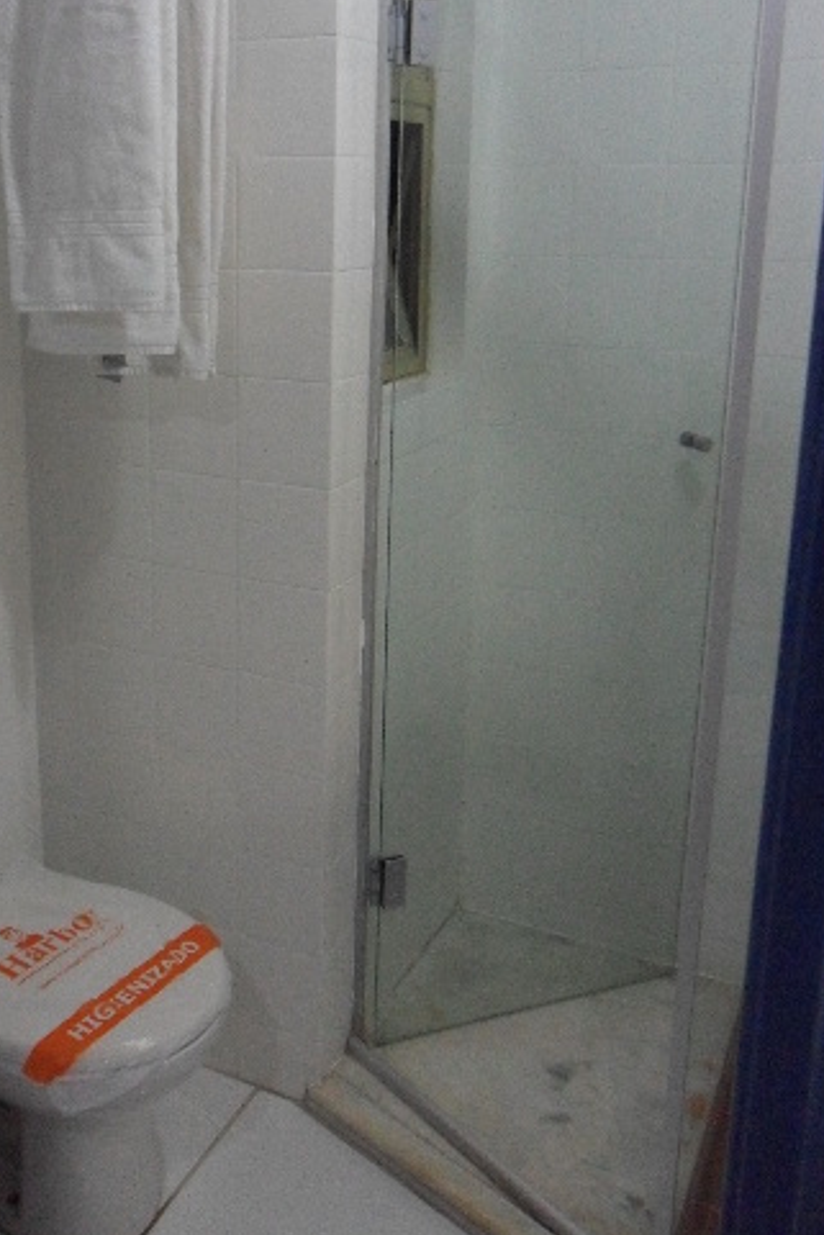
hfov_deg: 37.4
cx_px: 270
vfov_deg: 54.1
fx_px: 1201
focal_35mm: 35
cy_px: 503
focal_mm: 4.9
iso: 400
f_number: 3.5
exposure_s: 1/30
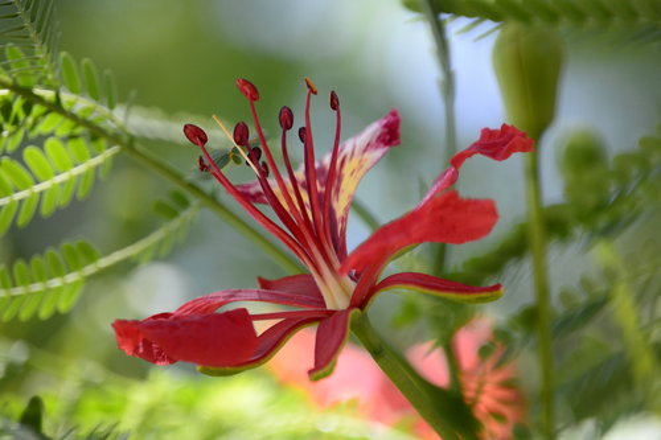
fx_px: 5506
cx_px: 330
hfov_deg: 6.9
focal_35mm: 300
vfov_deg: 4.6
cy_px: 220
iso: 800
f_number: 6.3
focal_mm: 200
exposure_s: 1/400
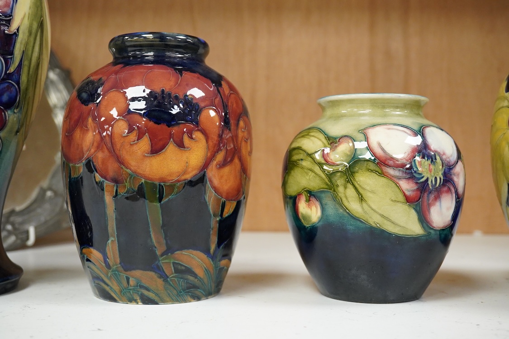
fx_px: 636
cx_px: 254
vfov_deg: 29.9
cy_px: 170
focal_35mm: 45
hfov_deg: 43.6
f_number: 8
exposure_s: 1/200
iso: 3200
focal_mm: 30
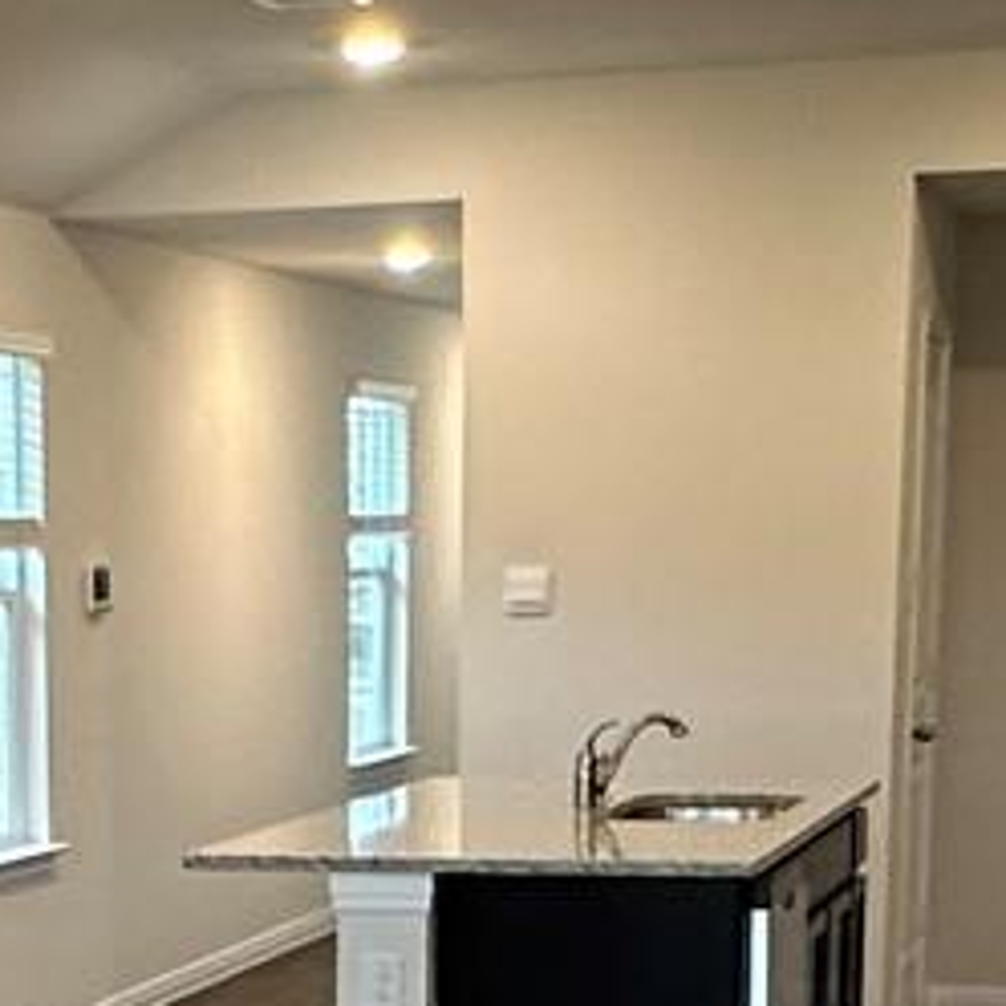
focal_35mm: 102
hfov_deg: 16.8
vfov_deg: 16.3
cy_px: 1262
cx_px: 114
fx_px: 3354
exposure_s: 1/60
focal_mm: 2.22
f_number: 2.2
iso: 250
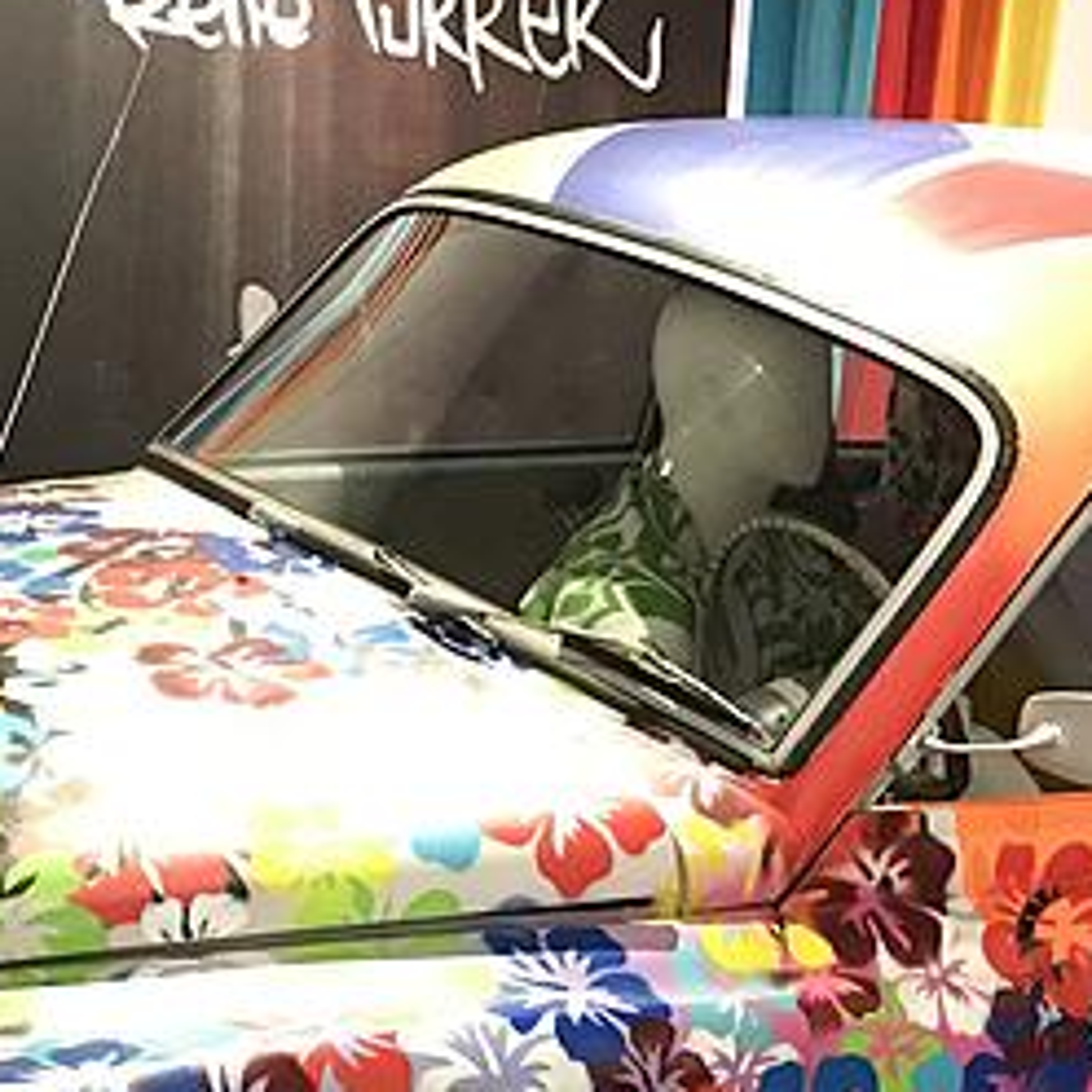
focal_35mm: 83
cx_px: 482
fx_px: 2962
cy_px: 1033
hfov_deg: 20.9
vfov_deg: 20.4
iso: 100
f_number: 1.8
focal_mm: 3.99
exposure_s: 1/9
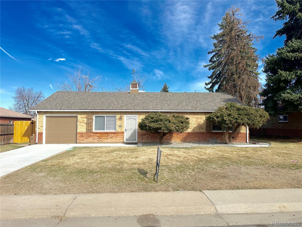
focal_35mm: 24
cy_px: 114
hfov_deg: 71.6
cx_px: 151
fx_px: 209
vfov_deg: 56.8
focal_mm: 6.86
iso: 80
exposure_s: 1/4184
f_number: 1.78
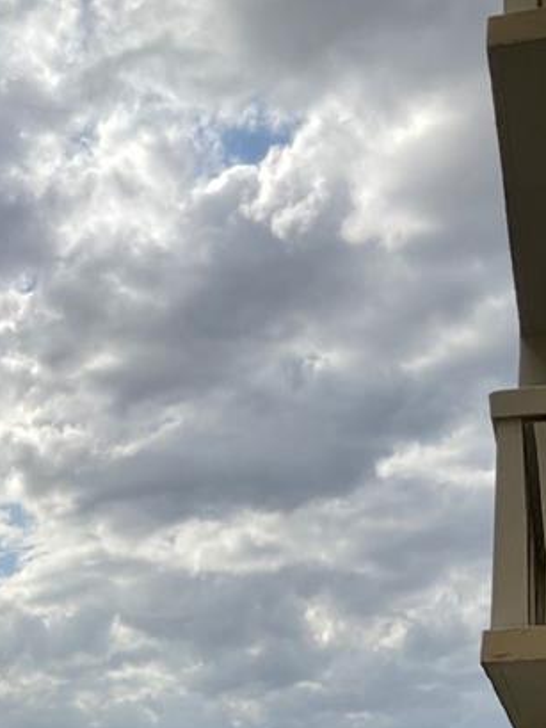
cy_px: 922
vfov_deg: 21.1
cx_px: -59
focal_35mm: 85
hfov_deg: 16.8
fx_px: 1787
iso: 16
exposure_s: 1/2667
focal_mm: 3
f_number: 1.8
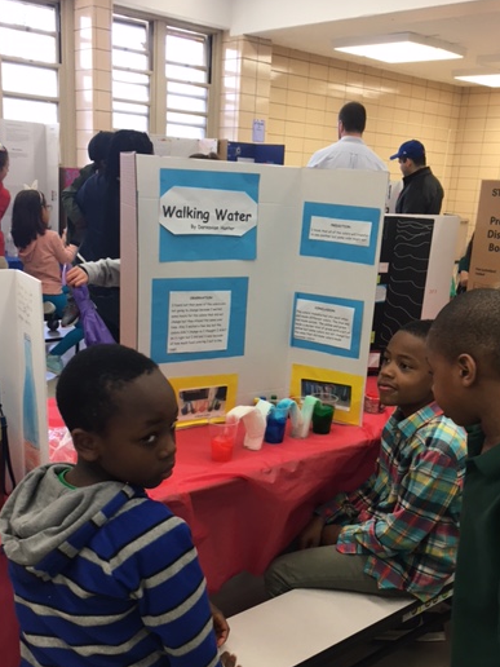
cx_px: 264
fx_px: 693
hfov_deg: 39.6
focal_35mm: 36
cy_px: 376
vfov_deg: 51.2
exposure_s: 1/30
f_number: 2.2
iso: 32
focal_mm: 4.15
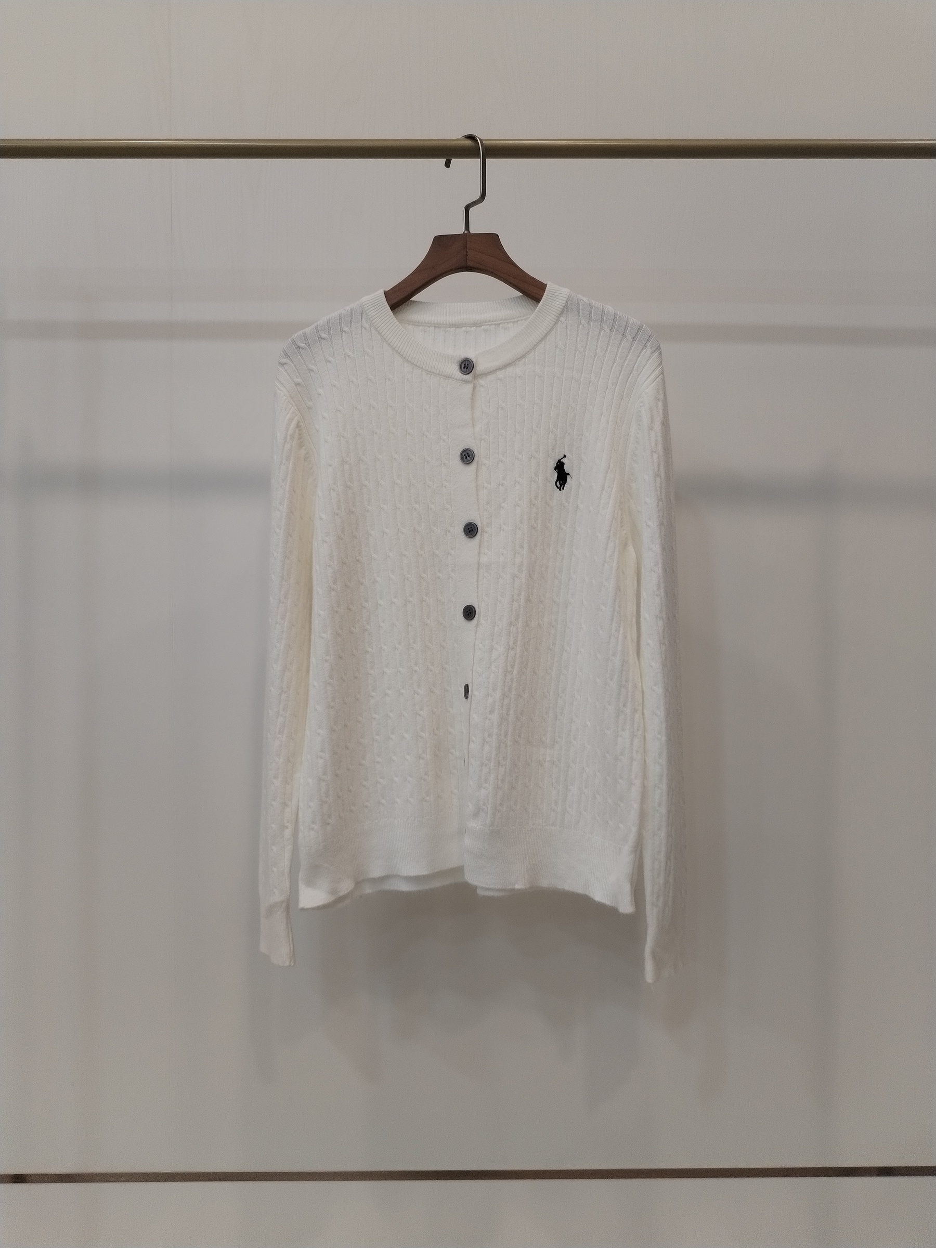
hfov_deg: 48.2
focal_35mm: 29
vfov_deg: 61.7
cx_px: 468
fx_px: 1046
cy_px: 624
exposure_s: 1/60
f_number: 1.8
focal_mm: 4.75
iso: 180
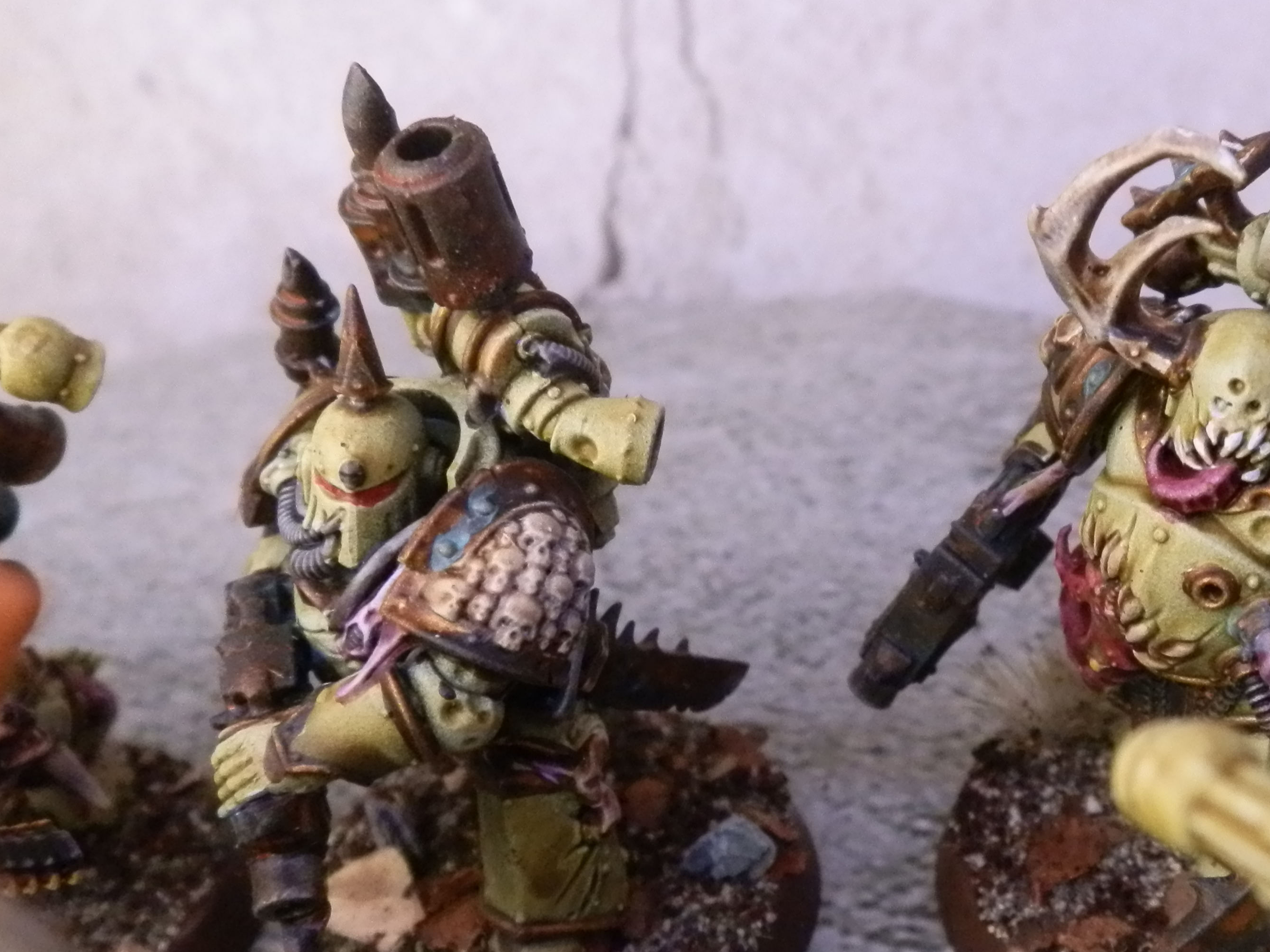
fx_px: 1651
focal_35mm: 45
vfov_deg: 32.2
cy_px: 521
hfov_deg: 41.4
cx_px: 871
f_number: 3.1
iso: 400
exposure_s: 1/100
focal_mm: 5
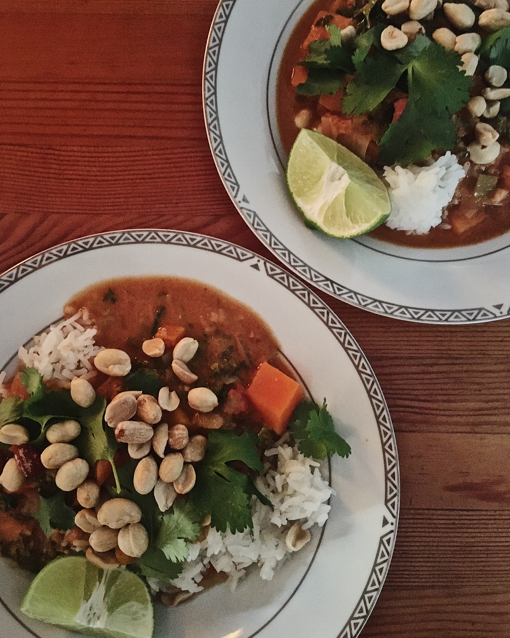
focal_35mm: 31
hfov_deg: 47.1
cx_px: 254
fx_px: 585
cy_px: 297
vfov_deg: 57.1
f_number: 2.2
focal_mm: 4.15
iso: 640
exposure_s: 1/15
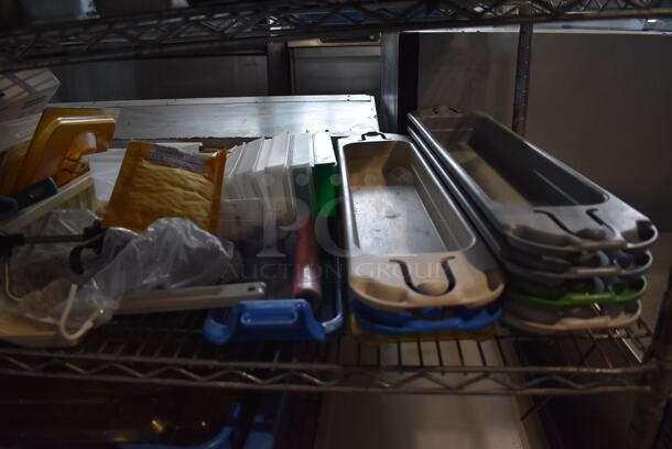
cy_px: 224
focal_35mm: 27
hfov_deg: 67.3
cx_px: 336
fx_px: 504
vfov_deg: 48.0
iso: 800
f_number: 3.5
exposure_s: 1/250
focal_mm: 18
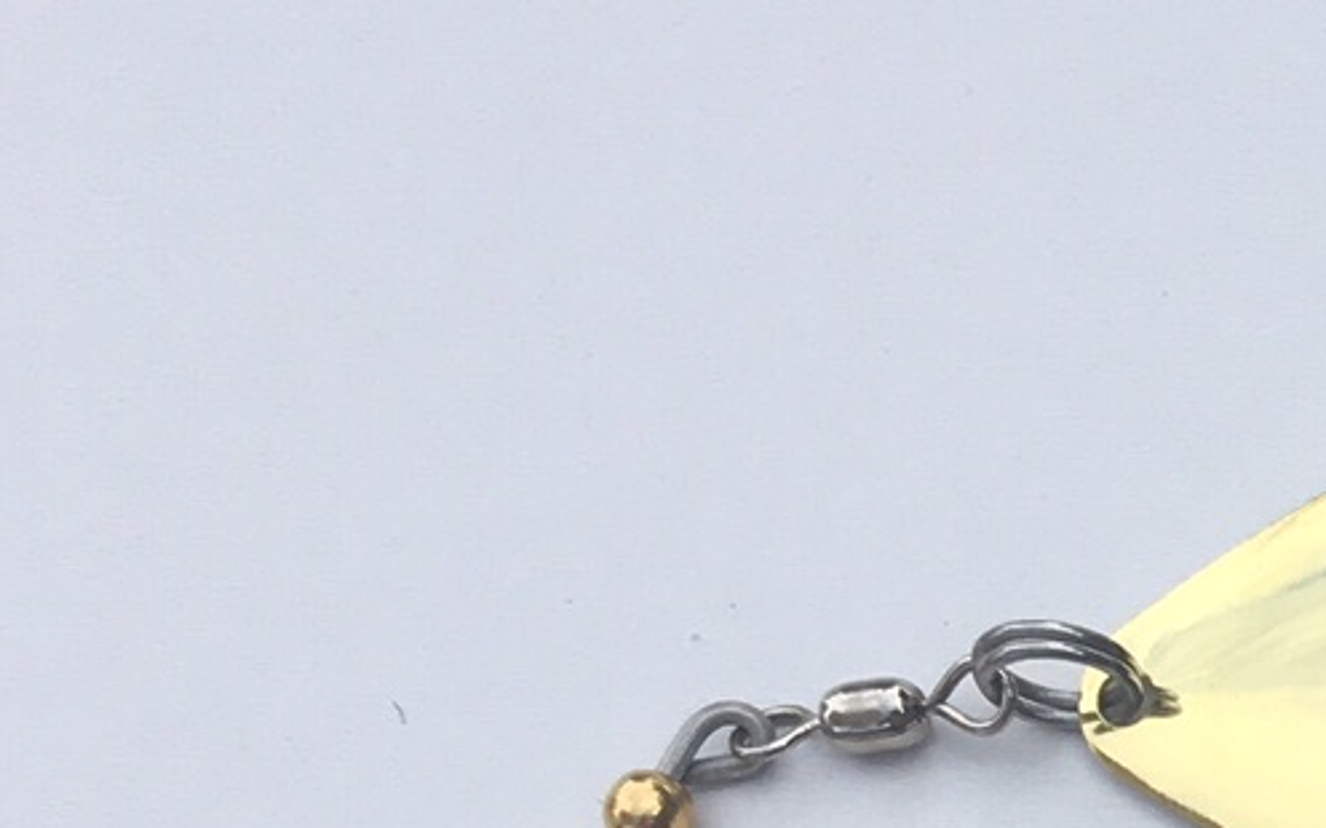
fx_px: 4589
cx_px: 2582
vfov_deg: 9.5
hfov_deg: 14.1
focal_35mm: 127
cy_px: 1795
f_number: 2.2
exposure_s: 1/557
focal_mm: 4.15
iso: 25
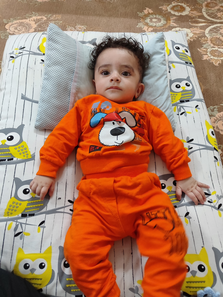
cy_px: 148
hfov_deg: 58.9
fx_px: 198
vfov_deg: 73.9
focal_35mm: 23
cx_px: 112
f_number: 1.88
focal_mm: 5.59
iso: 1340
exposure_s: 1/50
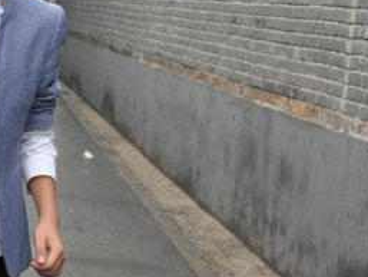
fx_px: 1563
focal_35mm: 147
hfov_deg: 13.2
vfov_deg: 10.1
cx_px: -4
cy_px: 105
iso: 800
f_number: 4.5
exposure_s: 1/1000
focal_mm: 38
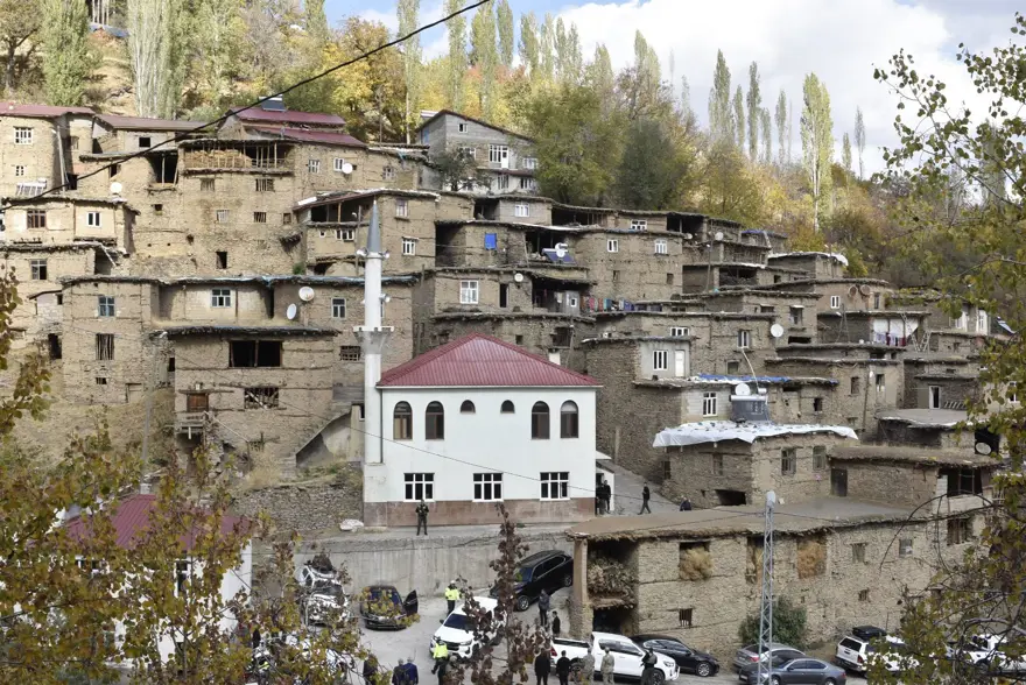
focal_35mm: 46
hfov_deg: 42.3
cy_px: 342
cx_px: 513
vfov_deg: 29.0
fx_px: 1326
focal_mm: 31
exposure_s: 1/800
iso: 1250
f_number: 14
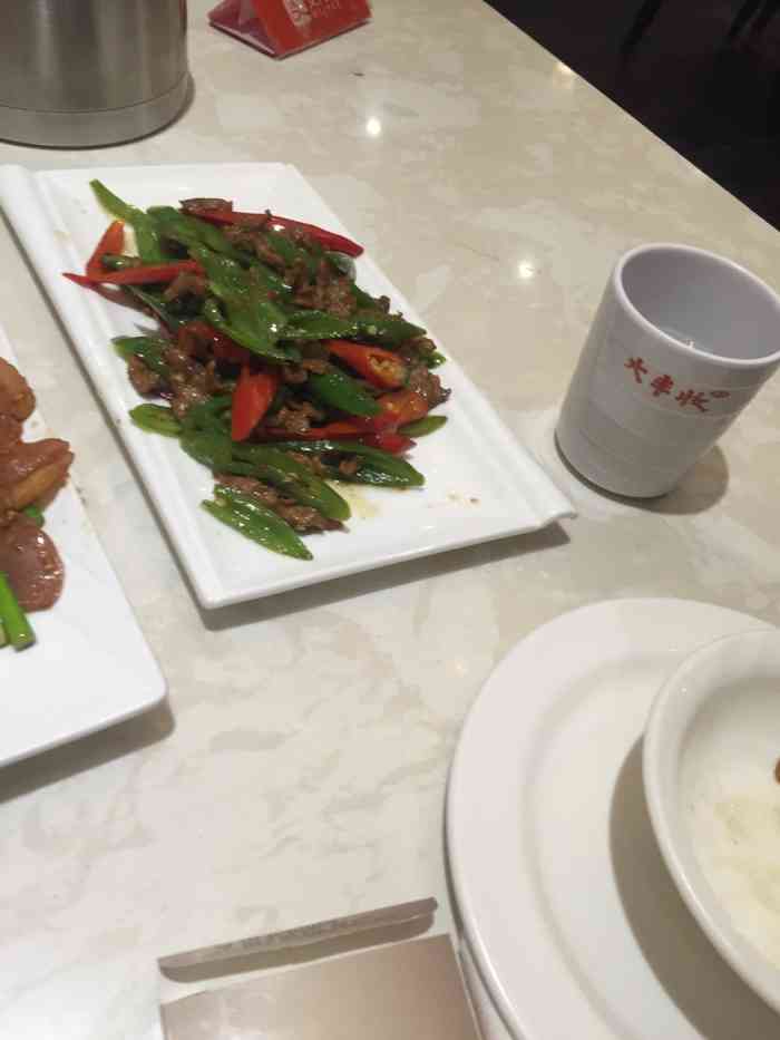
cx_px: 390
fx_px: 871
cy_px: 520
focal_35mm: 29
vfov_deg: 61.7
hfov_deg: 48.2
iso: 125
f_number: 2.2
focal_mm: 4.15
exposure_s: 1/33
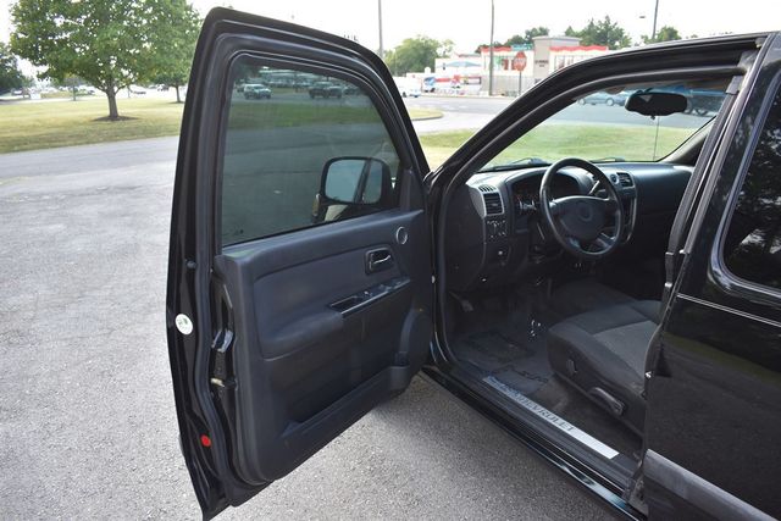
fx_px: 586
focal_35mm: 27
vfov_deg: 48.0
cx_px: 390
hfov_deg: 67.4
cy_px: 260
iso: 400
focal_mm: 18
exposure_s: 1/250
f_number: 5
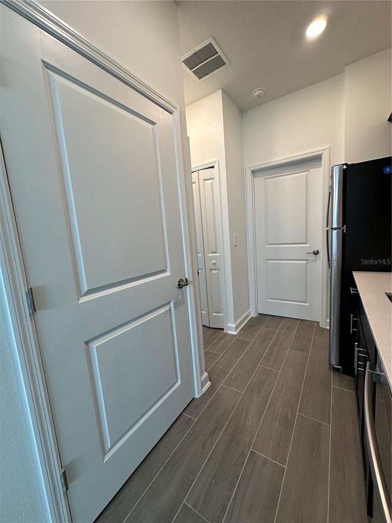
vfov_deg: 102.1
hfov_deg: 85.7
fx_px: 211
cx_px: 196
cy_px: 262
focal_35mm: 14
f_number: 2.2
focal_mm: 2.22
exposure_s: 1/120
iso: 160
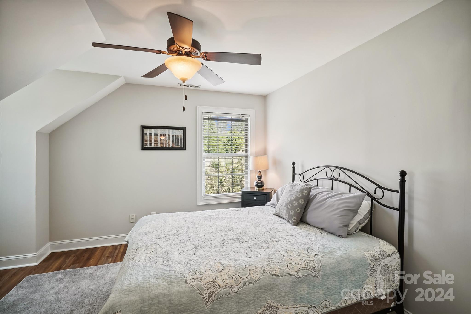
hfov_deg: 96.7
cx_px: 236
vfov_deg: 73.8
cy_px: 157
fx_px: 209
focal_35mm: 16
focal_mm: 16
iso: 250
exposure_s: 1/25
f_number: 8
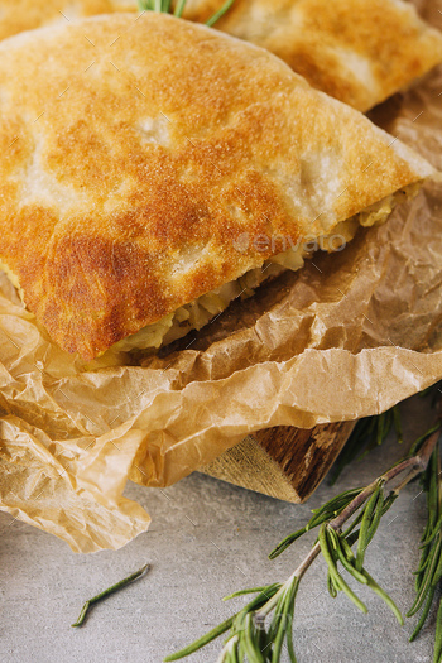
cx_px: 96
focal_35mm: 101
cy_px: 232
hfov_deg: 13.5
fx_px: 1860
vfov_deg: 20.2
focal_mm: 60
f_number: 5
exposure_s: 1/160
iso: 320
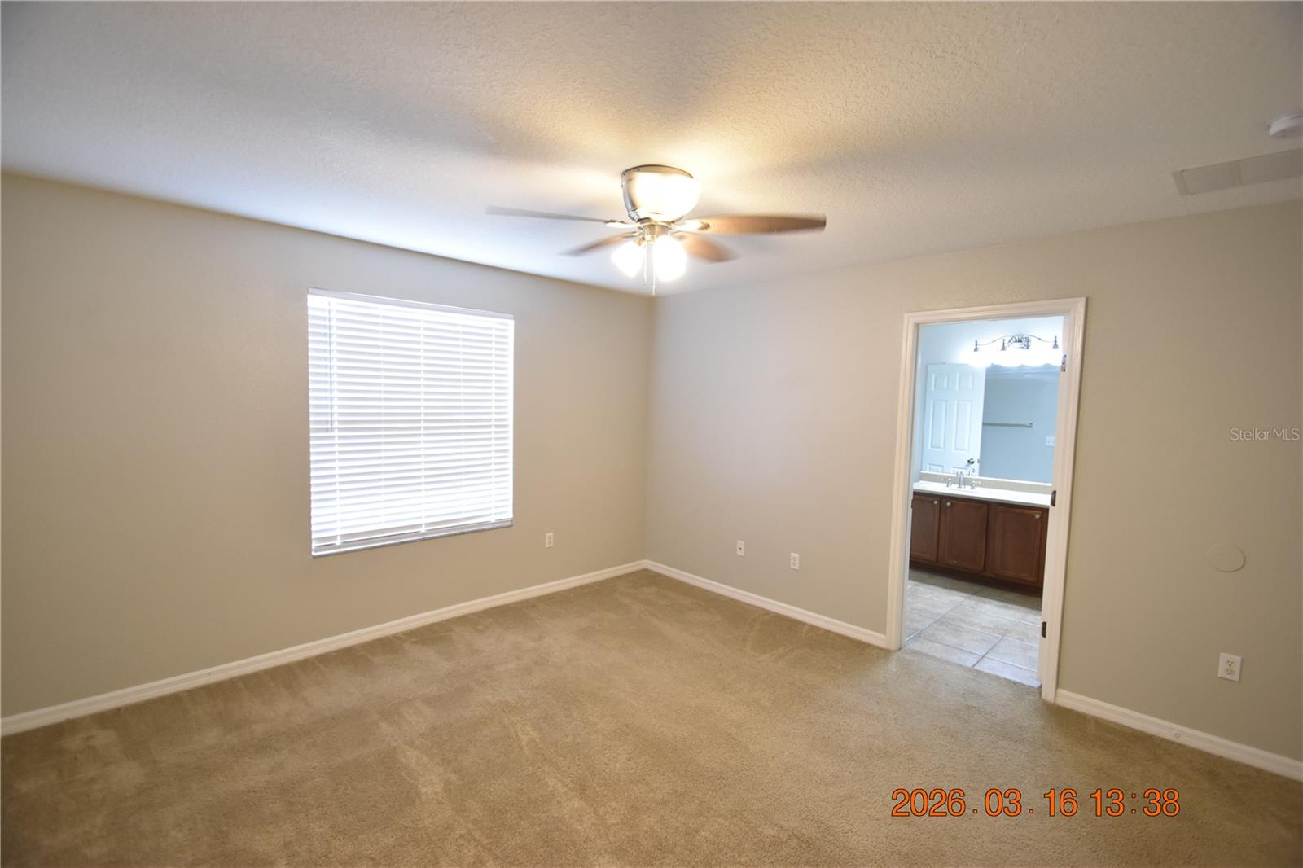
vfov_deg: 77.3
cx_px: 652
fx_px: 543
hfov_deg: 100.4
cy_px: 434
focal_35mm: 15
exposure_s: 1/30
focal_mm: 10
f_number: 3.5
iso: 800
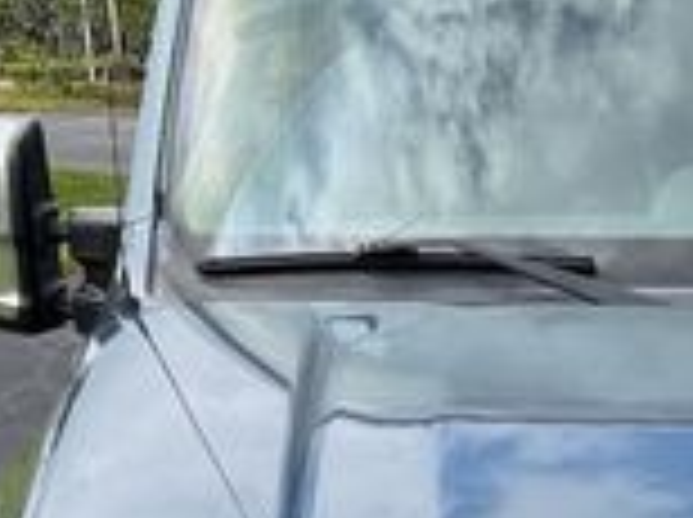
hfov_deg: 18.5
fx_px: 1999
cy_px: 860
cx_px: 850
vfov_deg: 13.6
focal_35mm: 100
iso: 80
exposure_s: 1/1553
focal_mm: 6.76
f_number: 1.78
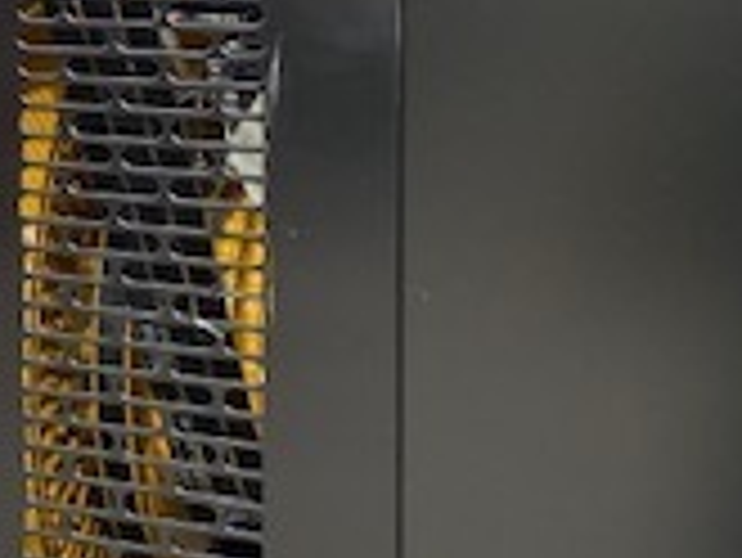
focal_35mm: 101
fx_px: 2167
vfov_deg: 14.3
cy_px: -50
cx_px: -540
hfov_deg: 16.6
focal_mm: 4.25
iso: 32
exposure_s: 1/1272
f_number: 1.8
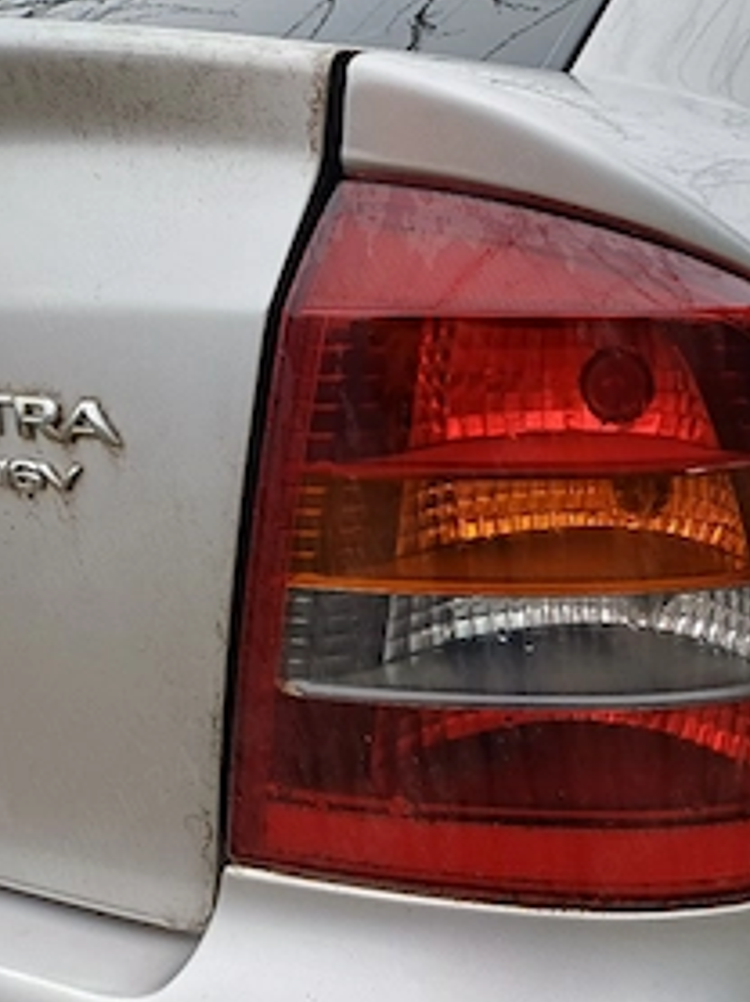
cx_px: 498
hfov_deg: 39.2
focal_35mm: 36
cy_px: 559
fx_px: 1042
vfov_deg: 51.3
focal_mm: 4.65
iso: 50
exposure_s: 1/143
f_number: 1.8
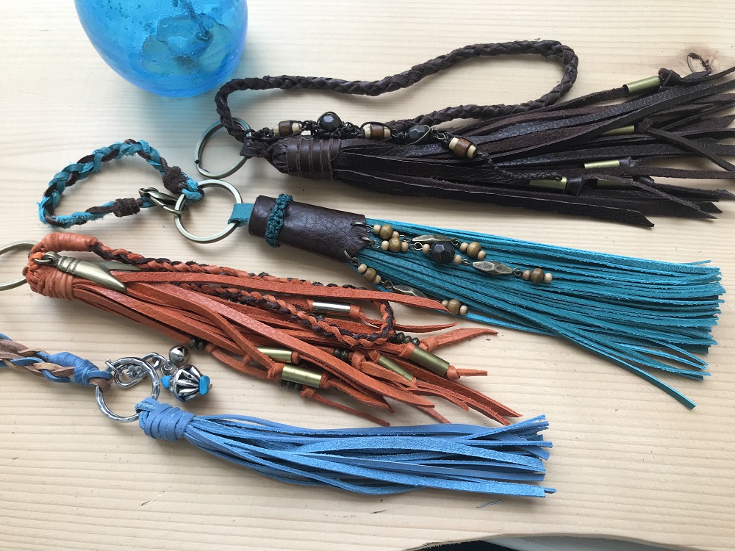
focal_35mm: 28
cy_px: 276
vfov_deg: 49.7
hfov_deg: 63.4
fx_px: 595
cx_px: 368
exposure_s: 1/60
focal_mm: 3.99
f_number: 1.8
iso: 25
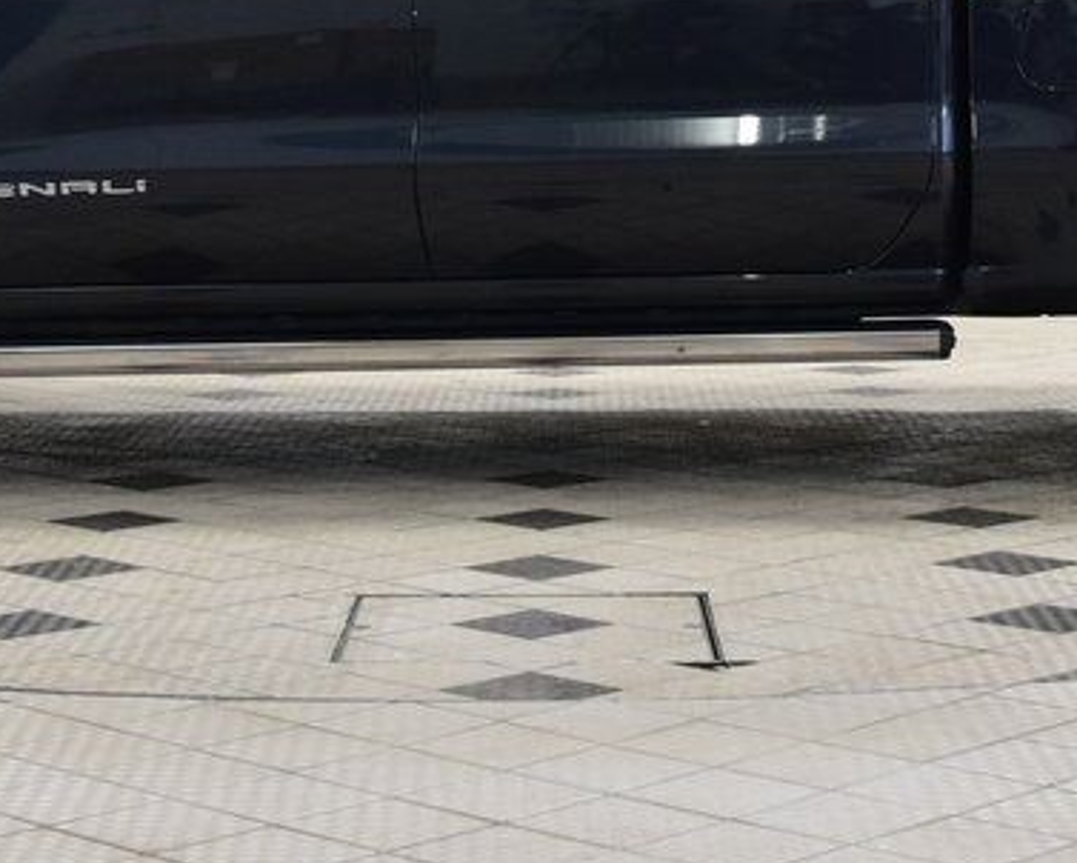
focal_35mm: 107
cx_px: 577
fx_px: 3412
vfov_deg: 14.3
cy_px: 70
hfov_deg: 17.9
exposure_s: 1/60
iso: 1600
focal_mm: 28
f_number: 5
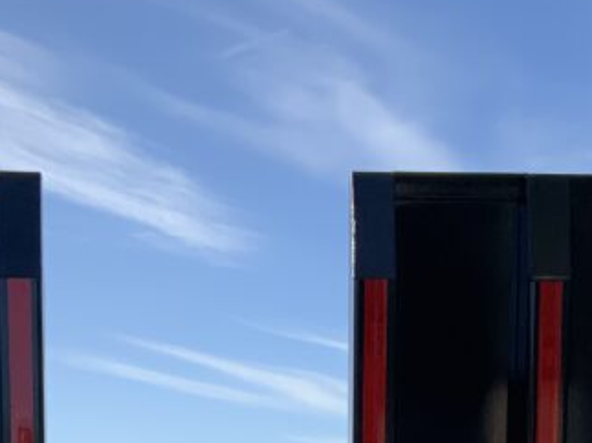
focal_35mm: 92
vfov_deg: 14.8
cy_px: 677
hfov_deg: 21.3
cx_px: 273
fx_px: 1573
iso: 16
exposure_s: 1/1342
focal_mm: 3
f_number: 1.8
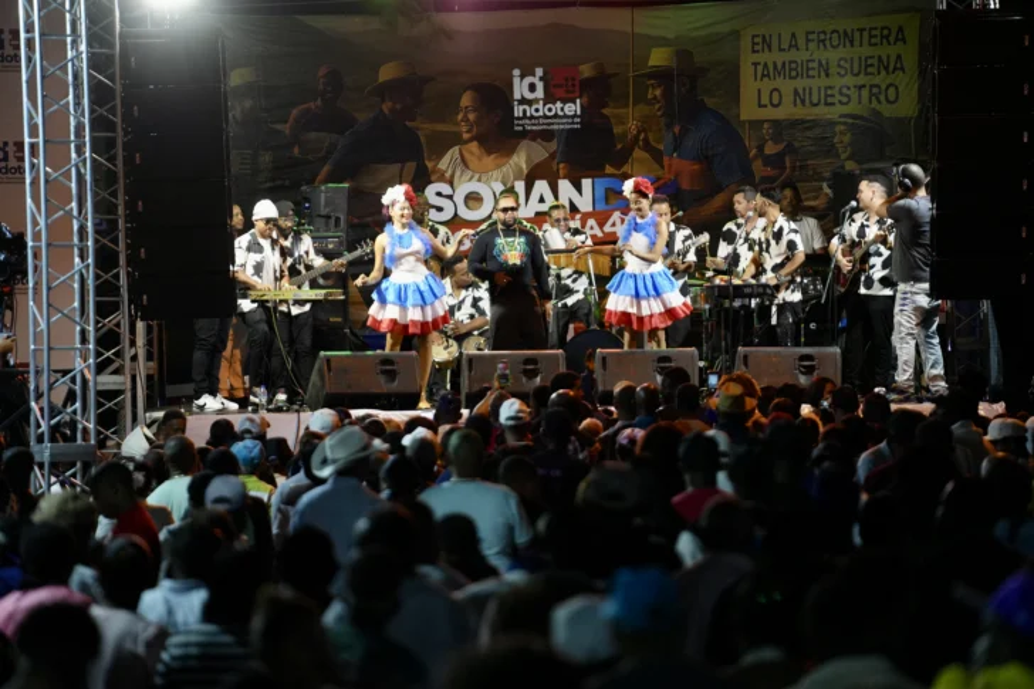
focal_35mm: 200
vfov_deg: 6.9
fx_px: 5743
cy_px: 344
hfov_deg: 10.3
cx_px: 517
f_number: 2.8
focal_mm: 200
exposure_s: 1/200
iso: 2500
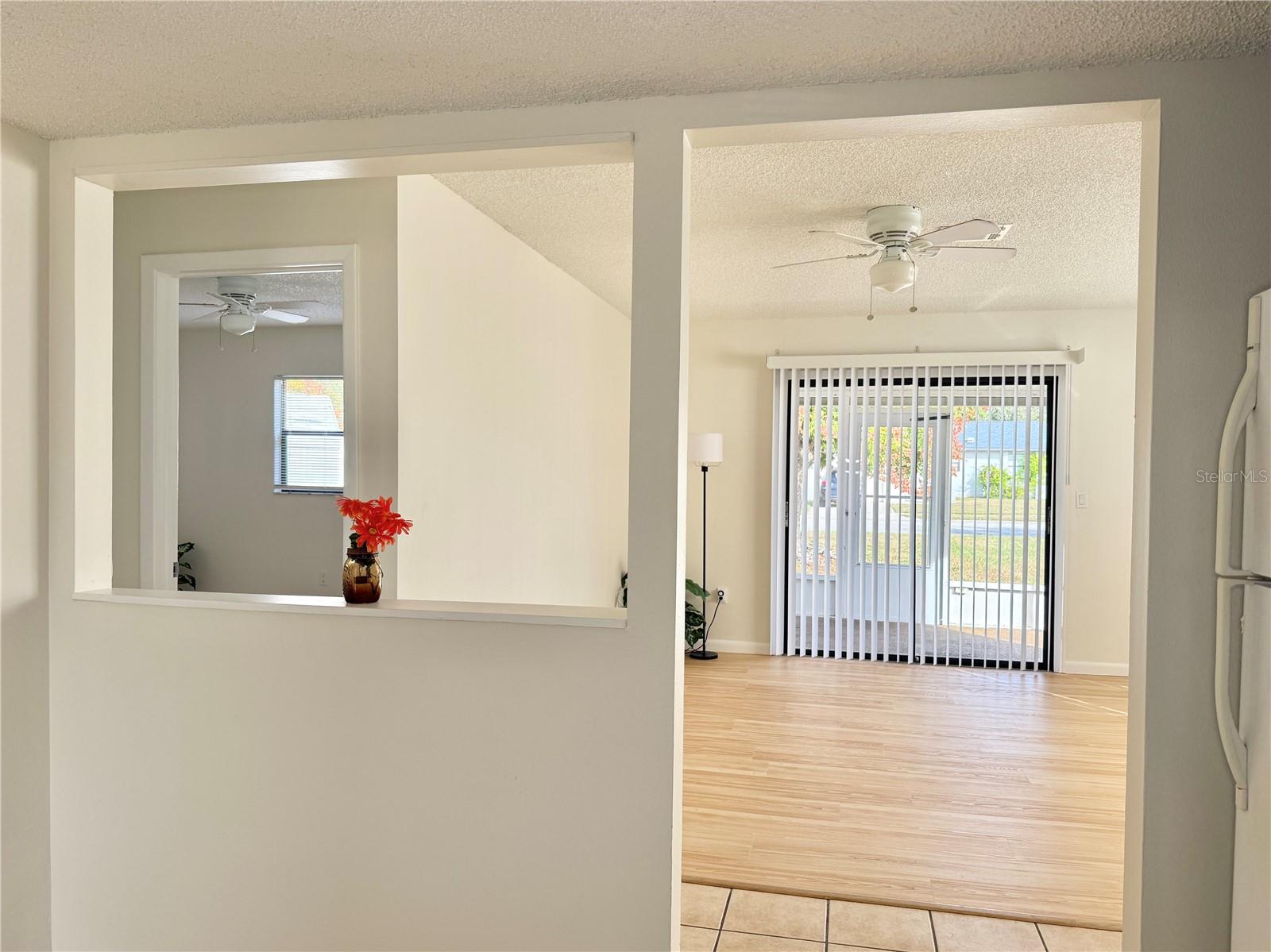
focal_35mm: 24
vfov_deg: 56.8
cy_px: 476
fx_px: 881
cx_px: 636
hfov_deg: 71.6
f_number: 1.78
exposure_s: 1/256
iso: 100
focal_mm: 6.76
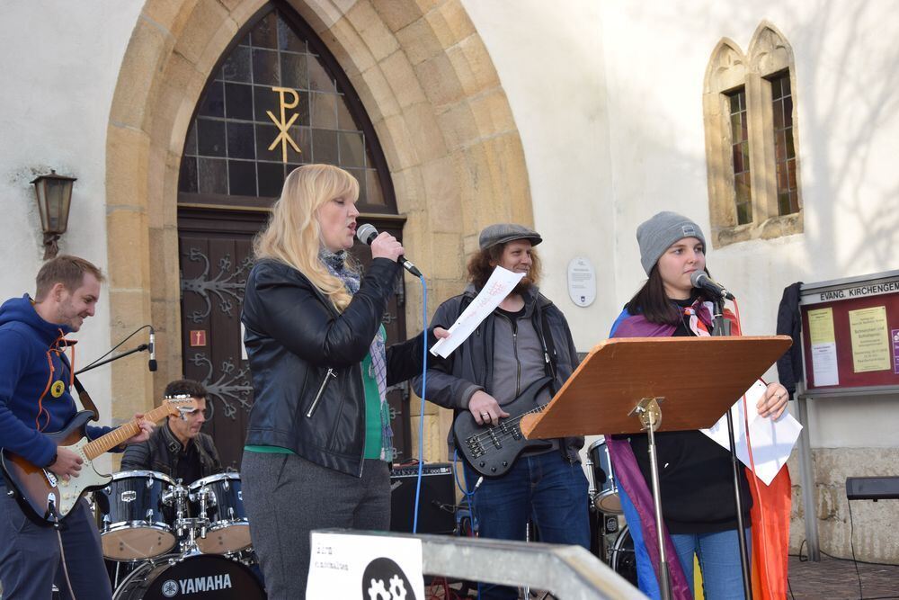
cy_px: 300
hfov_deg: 37.8
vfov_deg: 25.8
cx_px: 450
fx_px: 1311
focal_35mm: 52
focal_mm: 35
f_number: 5.6
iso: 110
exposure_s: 1/125
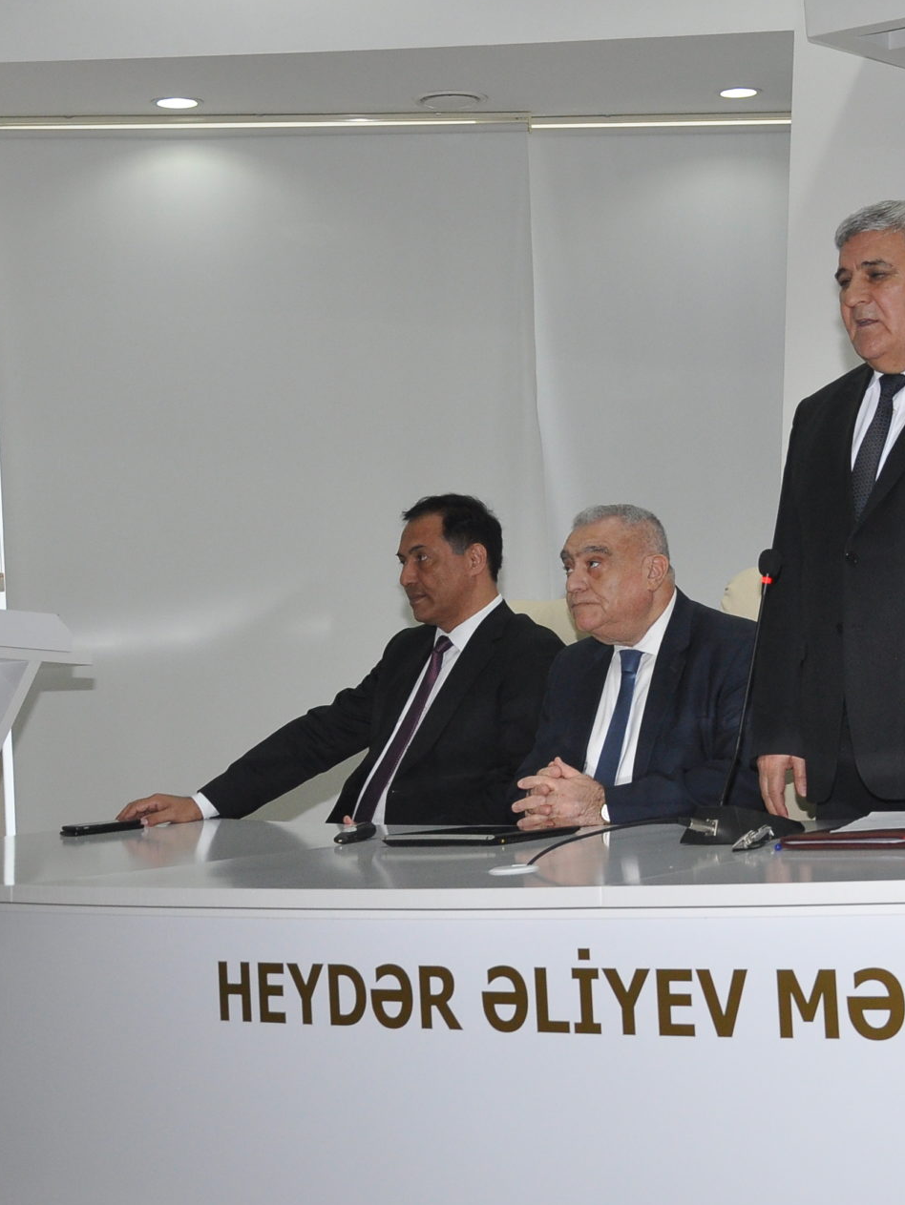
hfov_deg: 19.0
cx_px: 1090
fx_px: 2542
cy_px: 471
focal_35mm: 73
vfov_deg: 26.6
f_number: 5.6
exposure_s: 1/160
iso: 640
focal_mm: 25
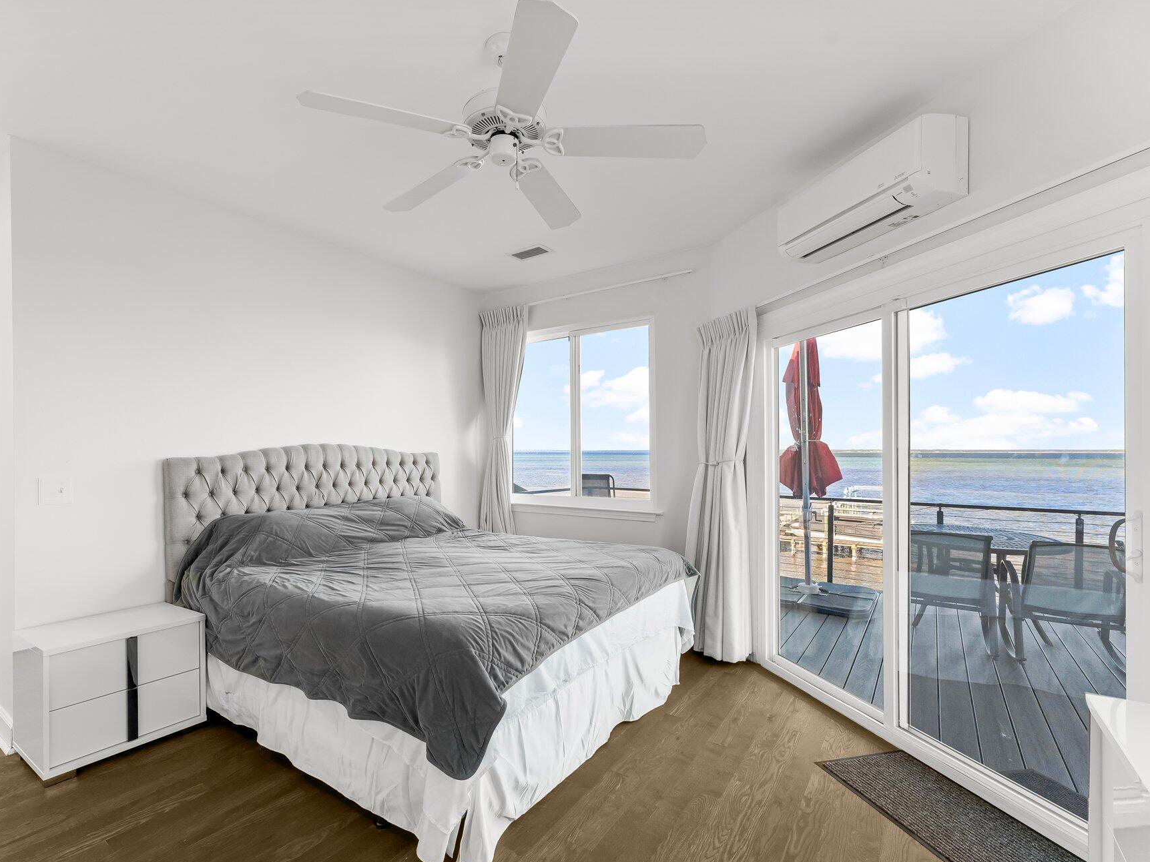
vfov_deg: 78.1
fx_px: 532
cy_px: 446
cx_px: 515
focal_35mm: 16
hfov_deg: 94.2
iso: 400
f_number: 8
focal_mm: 14
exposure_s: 1/30
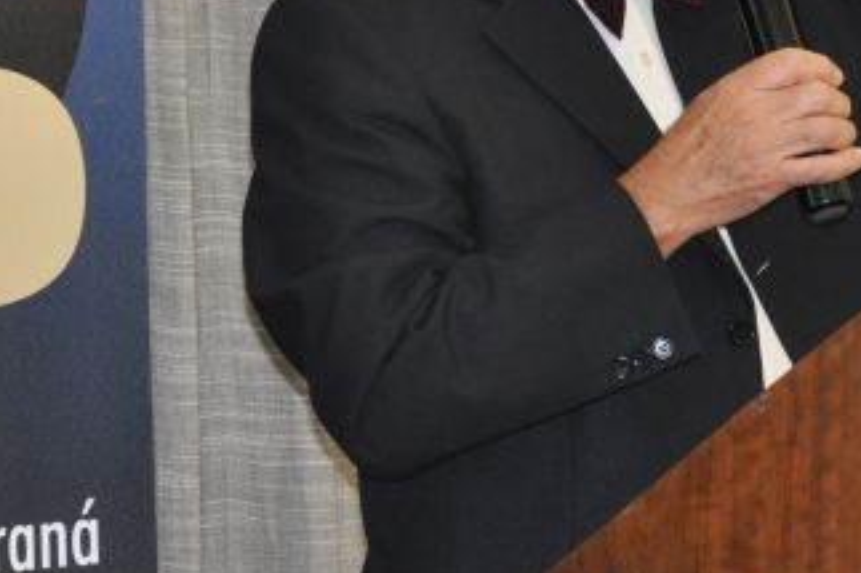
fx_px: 7099
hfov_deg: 6.9
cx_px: 584
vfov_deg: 4.6
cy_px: -49
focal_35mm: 297
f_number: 7.1
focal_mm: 80
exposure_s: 1/60
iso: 1600
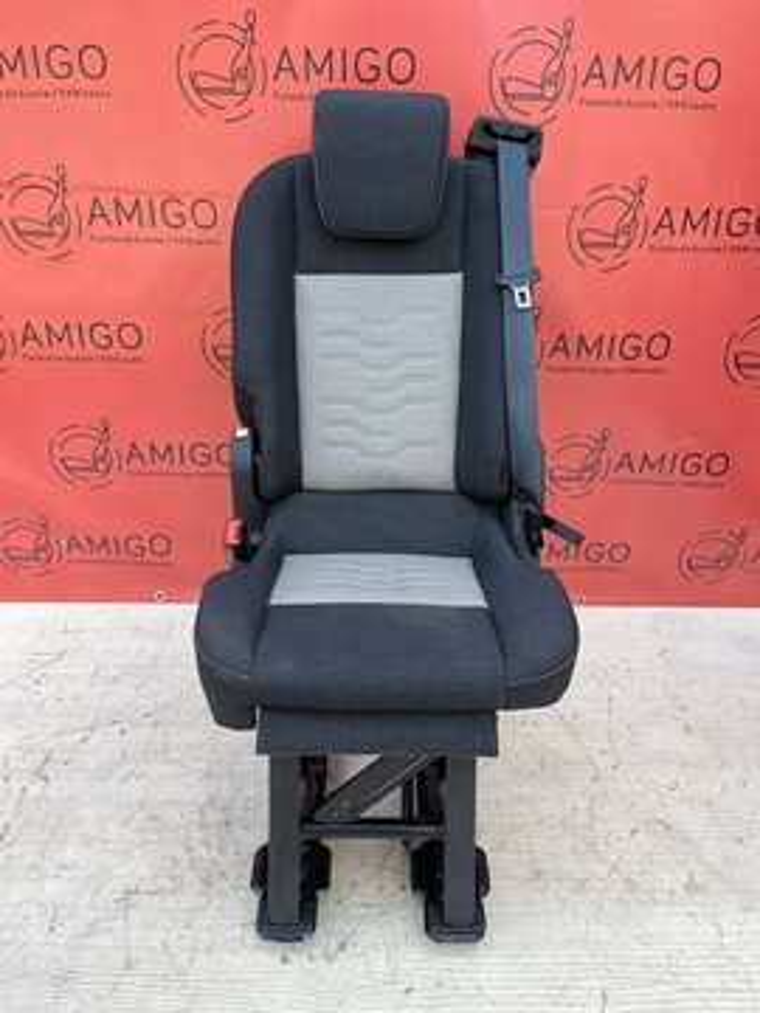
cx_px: 380
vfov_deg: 67.3
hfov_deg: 53.1
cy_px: 506
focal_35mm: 26
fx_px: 761
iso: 40
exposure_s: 1/241
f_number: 1.6
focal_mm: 5.1
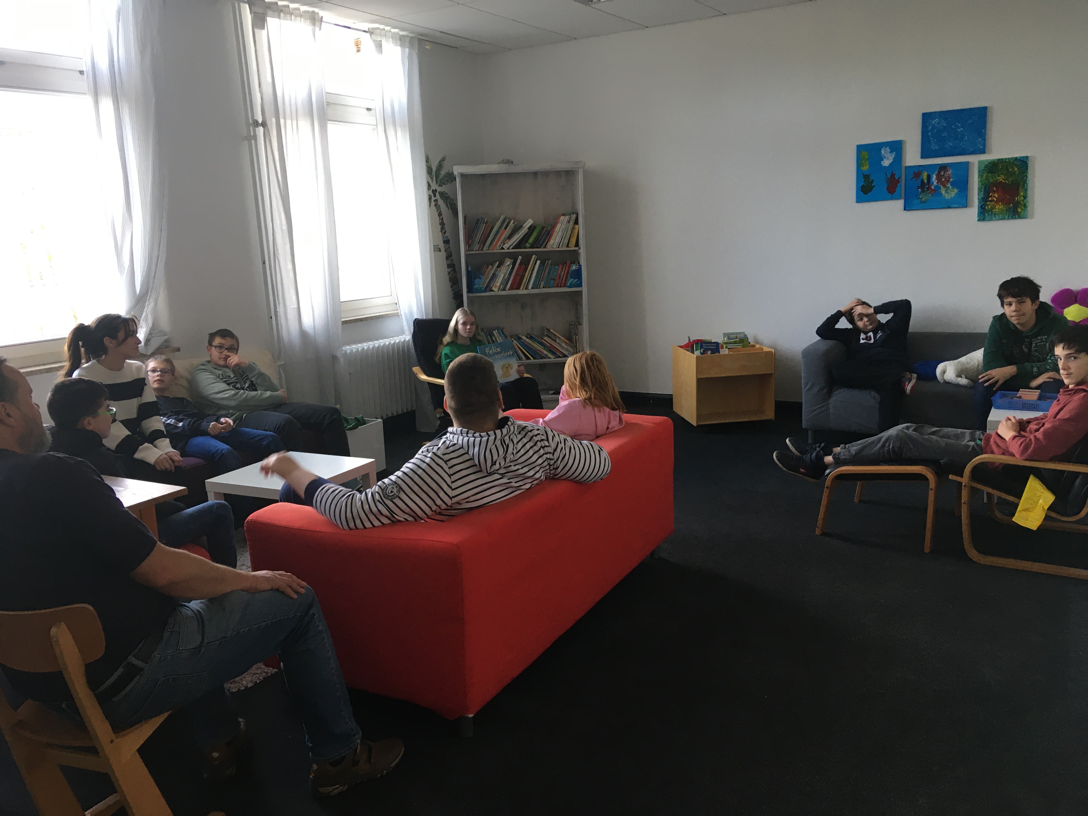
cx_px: 544
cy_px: 408
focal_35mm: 29
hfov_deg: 61.7
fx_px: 911
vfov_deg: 48.2
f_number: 2.2
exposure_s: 1/33
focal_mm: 4.15
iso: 80
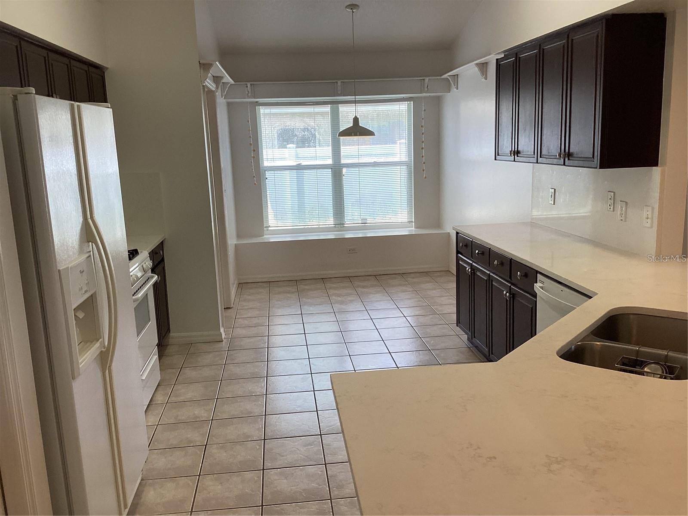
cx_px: 344
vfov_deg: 45.4
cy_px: 258
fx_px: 616
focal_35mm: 31
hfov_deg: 58.4
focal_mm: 3.3
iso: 64
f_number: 2.4
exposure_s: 1/120
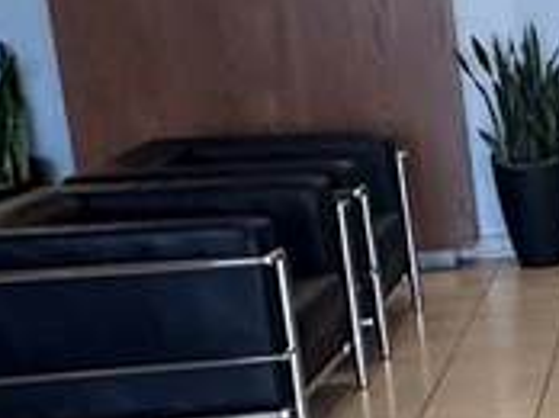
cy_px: 244
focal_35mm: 103
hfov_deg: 12.5
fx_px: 1661
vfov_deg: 14.3
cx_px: 1504
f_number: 2.2
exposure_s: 1/60
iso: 320
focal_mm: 2.22
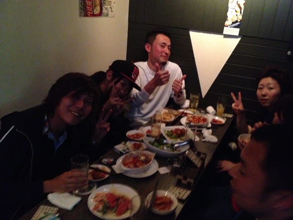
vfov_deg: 40.7
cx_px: 146
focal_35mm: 35
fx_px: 296
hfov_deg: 52.6
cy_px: 110
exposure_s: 1/15
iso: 800
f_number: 2.4
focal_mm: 4.28
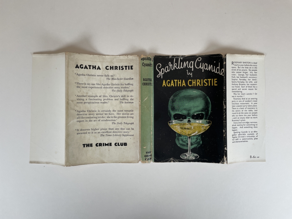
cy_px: 110
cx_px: 146
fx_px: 219
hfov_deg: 67.3
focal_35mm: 26
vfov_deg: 53.1
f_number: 1.6
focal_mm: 4.2
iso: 32
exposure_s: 1/129
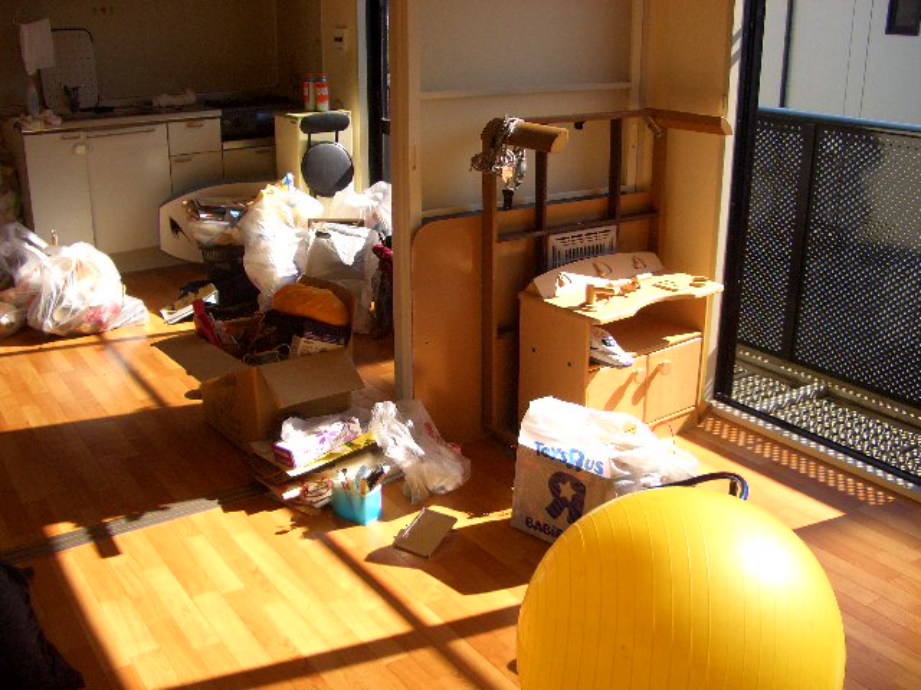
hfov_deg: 52.6
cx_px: 460
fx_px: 931
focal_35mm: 35
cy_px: 345
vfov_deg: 40.7
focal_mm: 5.8
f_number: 2.6
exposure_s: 1/500
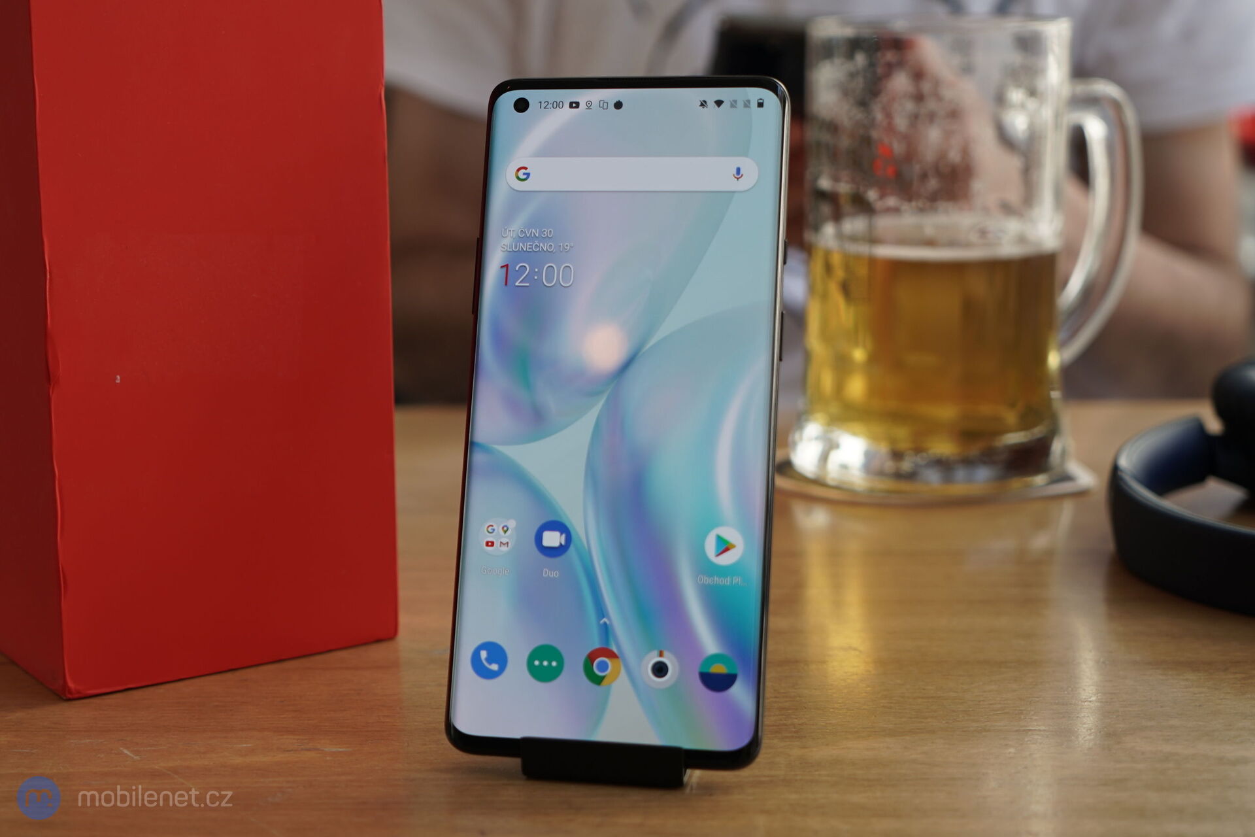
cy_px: 418
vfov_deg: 29.9
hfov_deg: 43.6
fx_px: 1569
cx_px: 628
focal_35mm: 45
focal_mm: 45
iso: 160
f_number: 4
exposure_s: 1/160
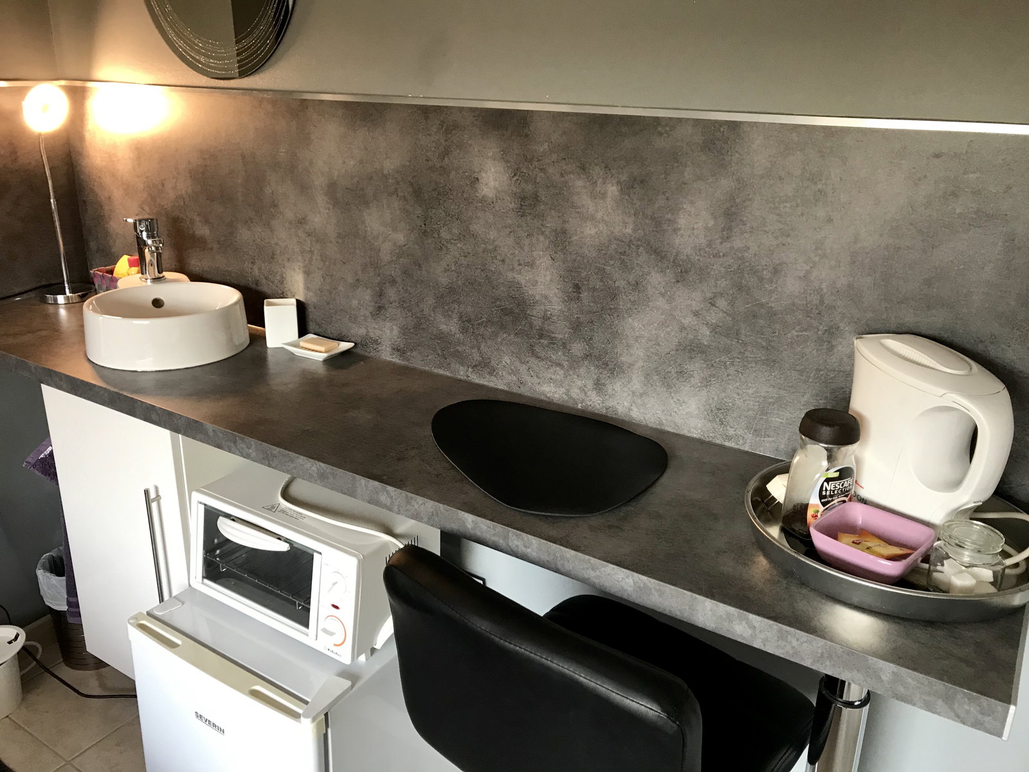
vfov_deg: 49.7
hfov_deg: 63.4
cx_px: 514
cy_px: 386
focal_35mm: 28
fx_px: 832
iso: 40
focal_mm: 3.99
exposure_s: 1/20
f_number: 1.8
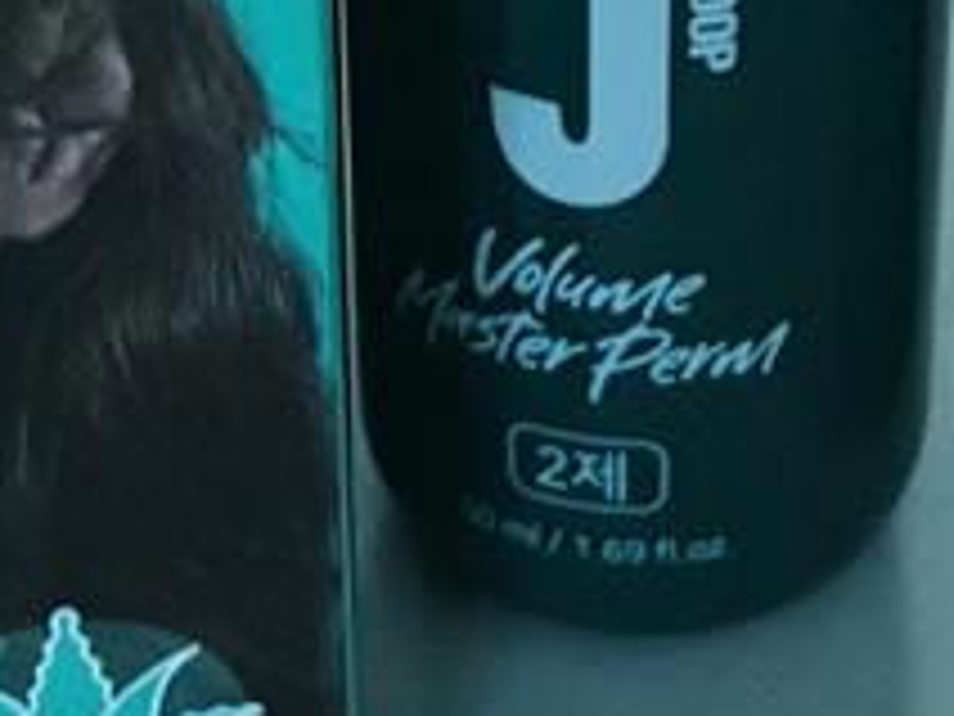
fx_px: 4327
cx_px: 531
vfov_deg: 9.4
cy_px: -90
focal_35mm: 157
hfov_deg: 12.6
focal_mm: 4.32
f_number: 1.5
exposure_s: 1/40
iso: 500
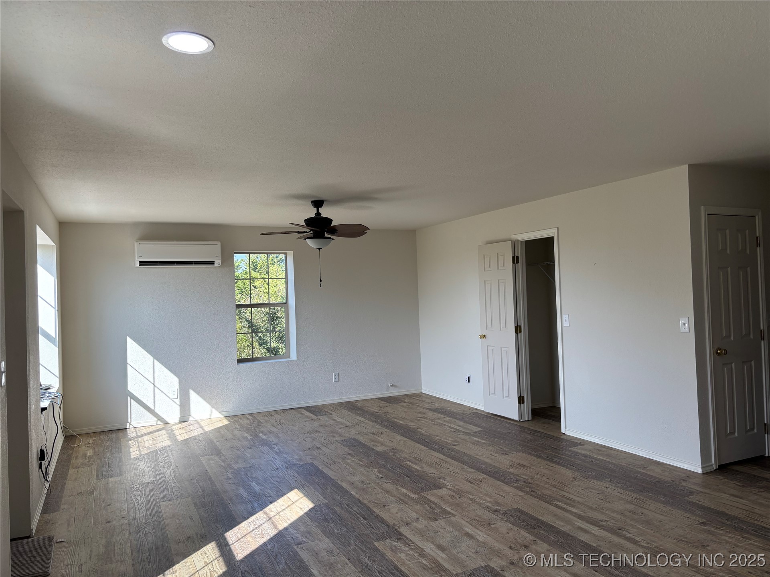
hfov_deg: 67.3
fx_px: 578
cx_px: 385
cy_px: 288
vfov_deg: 53.1
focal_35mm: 26
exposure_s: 1/285
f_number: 1.6
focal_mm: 5.96
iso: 50
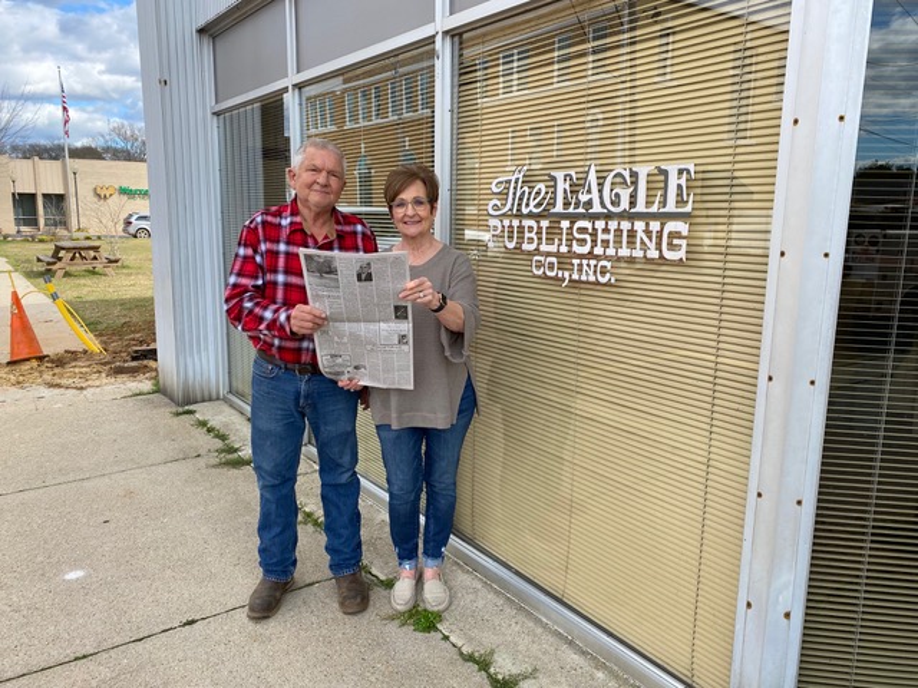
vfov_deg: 53.1
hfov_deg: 67.3
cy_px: 344
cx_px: 459
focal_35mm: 26
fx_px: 690
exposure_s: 1/793
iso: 32
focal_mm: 4.25
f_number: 1.8
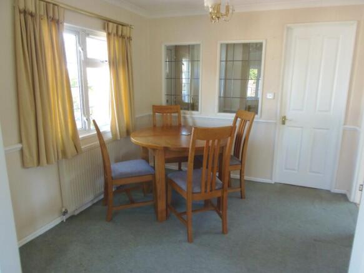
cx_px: 182
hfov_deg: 71.6
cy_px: 136
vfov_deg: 56.8
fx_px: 252
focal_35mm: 24
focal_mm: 4.3
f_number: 2.9
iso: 200
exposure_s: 1/30
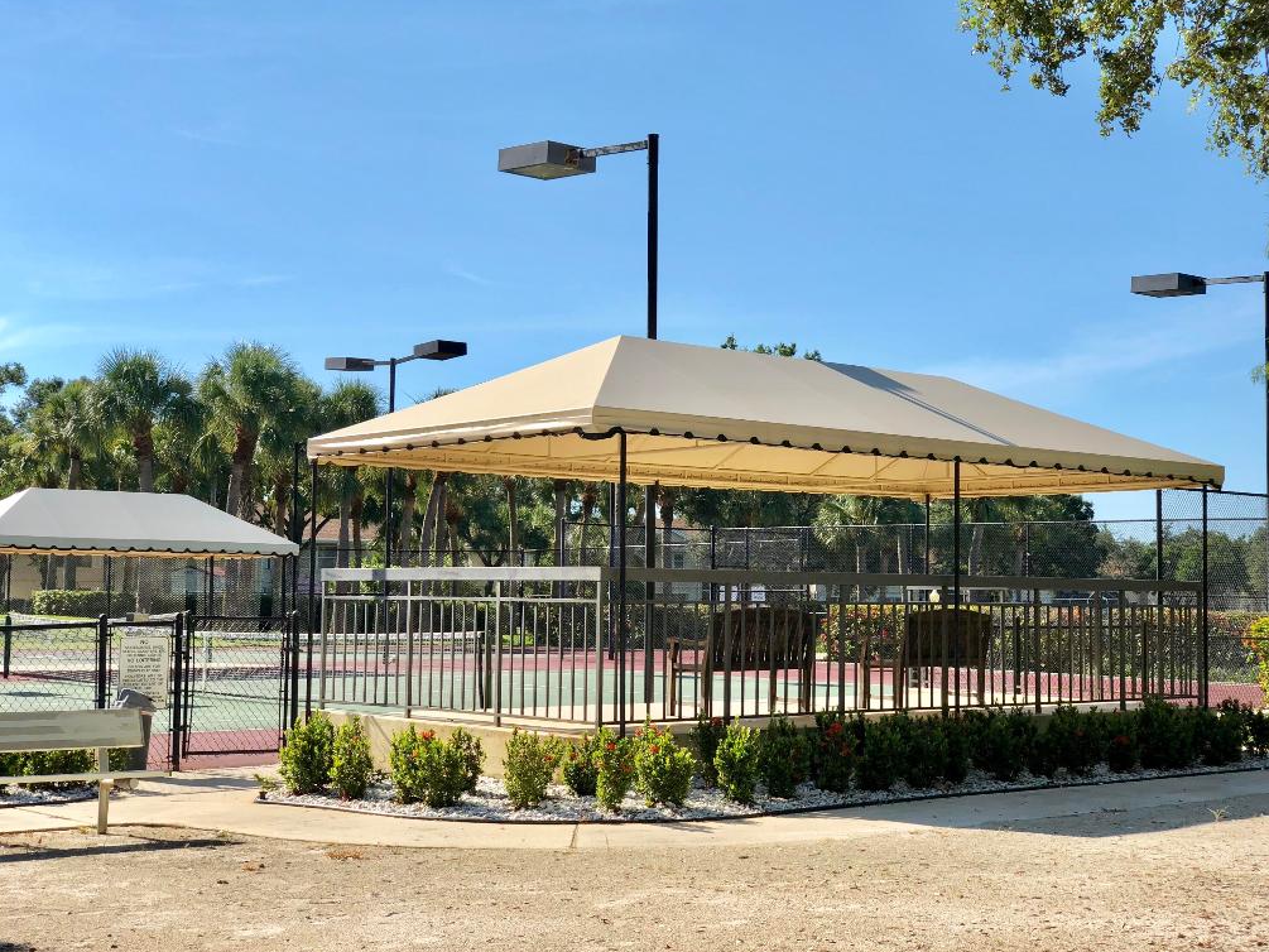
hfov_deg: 36.2
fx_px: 1943
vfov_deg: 27.5
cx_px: 645
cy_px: 473
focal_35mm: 53
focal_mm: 6
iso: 16
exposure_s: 1/857
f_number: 2.4
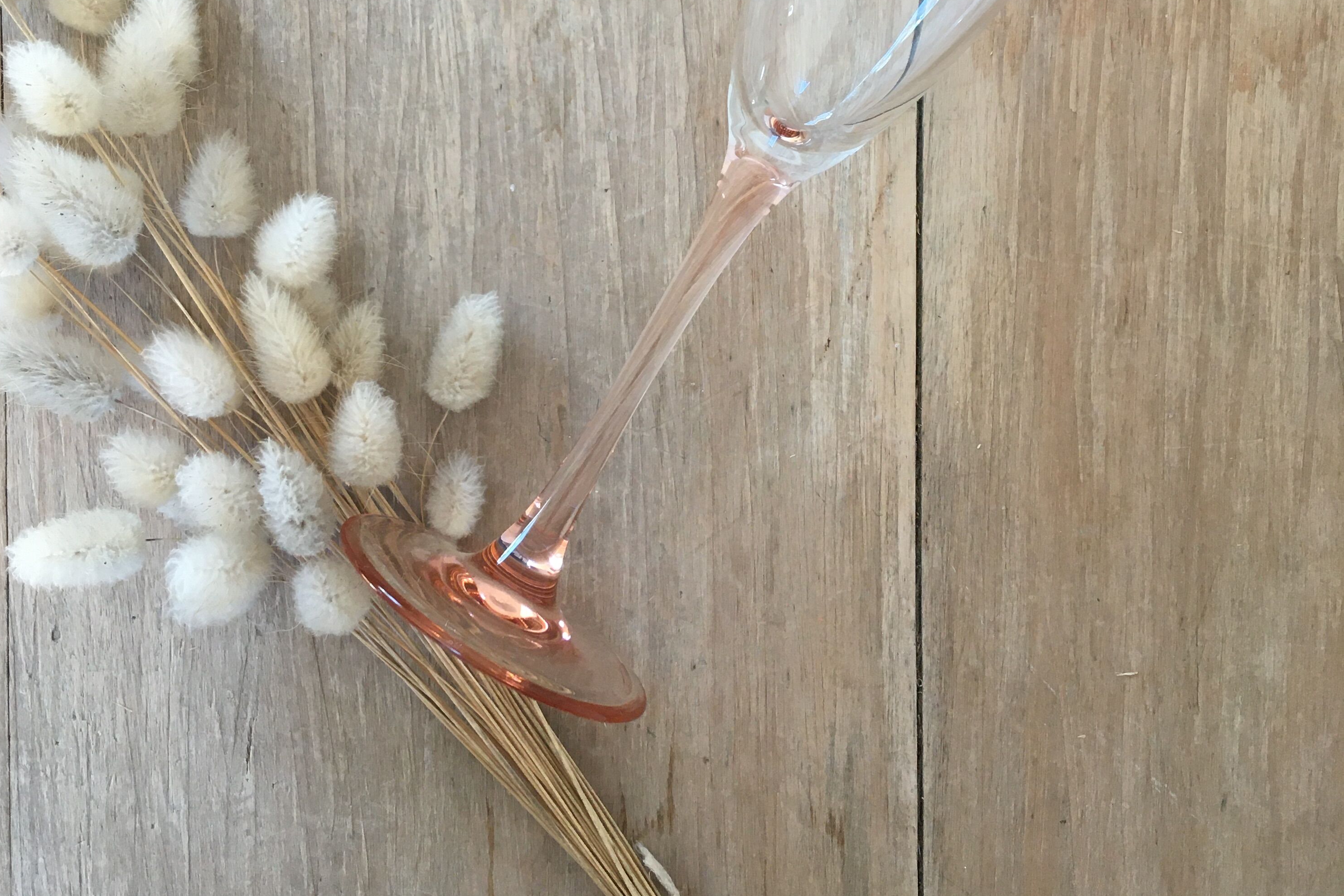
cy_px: 219
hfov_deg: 47.4
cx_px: 660
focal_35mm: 41
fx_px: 1530
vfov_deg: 32.0
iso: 50
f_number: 2.2
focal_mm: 4.15
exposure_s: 1/33
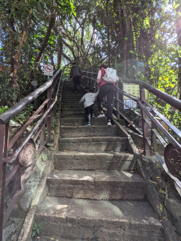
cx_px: 90
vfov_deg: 94.5
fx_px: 112
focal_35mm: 16
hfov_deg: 78.1
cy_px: 120
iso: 37
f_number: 2.2
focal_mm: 2.22
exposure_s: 1/257
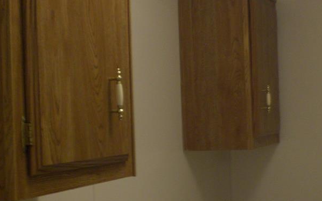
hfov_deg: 29.7
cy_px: 146
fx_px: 606
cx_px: 188
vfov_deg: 18.8
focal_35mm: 69
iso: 200
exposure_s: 1/15
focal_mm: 6.3
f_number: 3.1
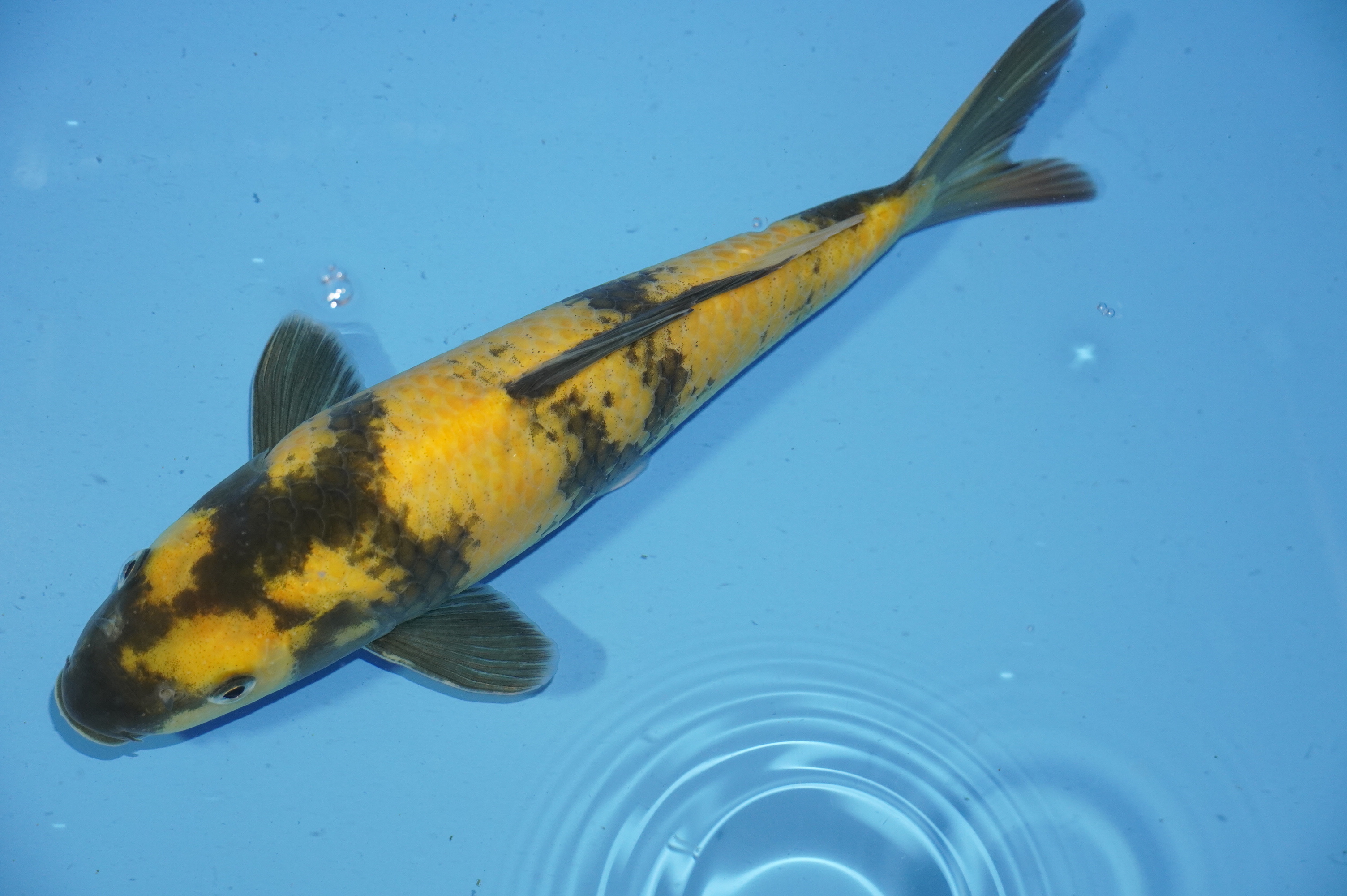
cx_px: 674
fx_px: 3028
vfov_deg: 16.8
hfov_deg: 25.1
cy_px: 448
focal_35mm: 81
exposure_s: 1/160
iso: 1250
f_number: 5
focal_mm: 54
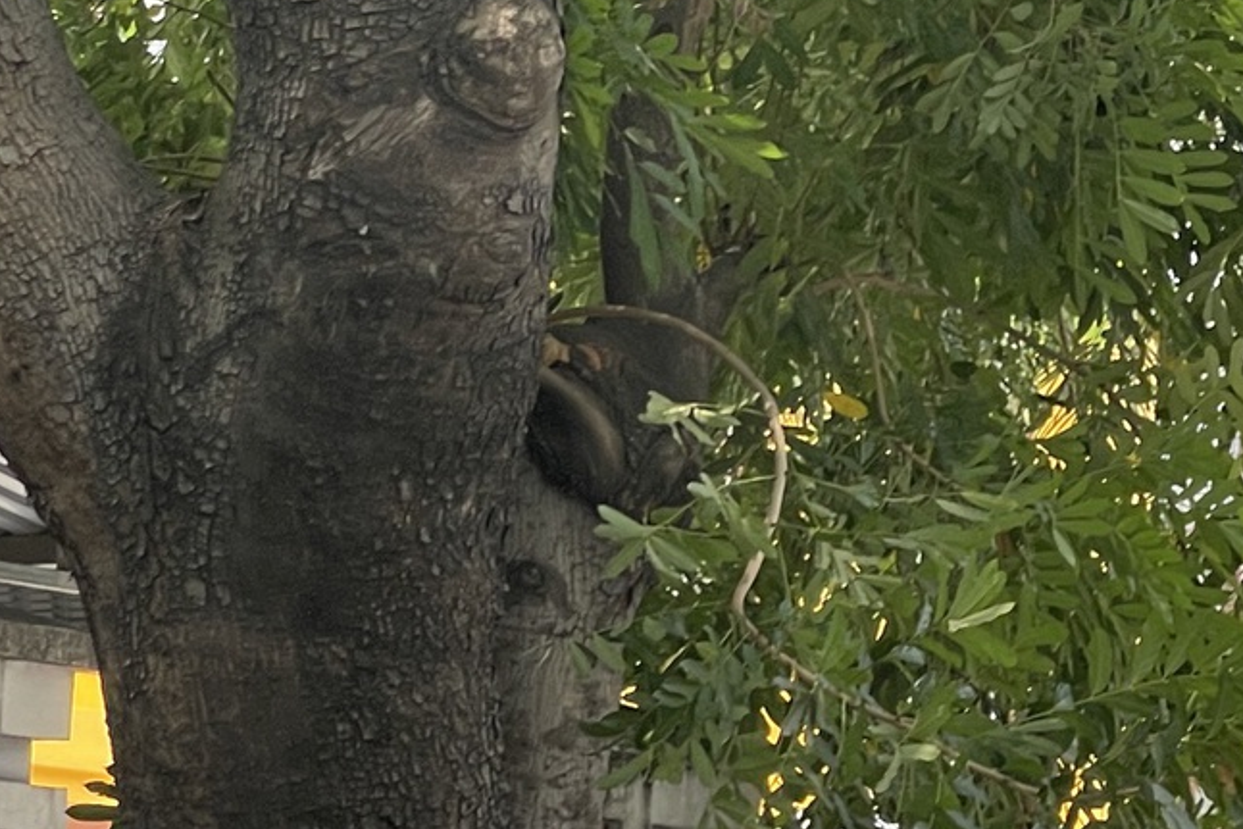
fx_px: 7114
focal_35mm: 206
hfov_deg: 9.8
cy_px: 829
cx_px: 1497
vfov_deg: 6.6
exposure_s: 1/132
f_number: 2.2
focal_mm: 7.5
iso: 20
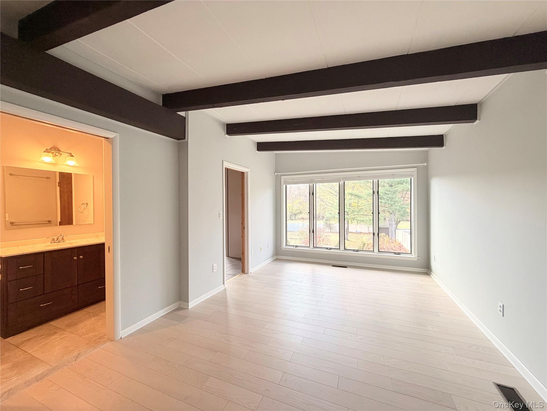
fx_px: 221
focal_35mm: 14
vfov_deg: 85.7
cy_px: 206
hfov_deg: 102.1
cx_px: 274
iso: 250
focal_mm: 2.22
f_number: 2.2
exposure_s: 1/120
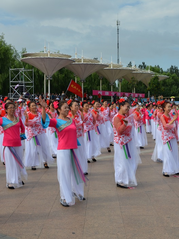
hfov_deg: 27.2
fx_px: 365
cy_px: 121
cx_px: 129
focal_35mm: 53
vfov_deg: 36.2
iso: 100
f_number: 8
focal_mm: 24
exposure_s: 1/250
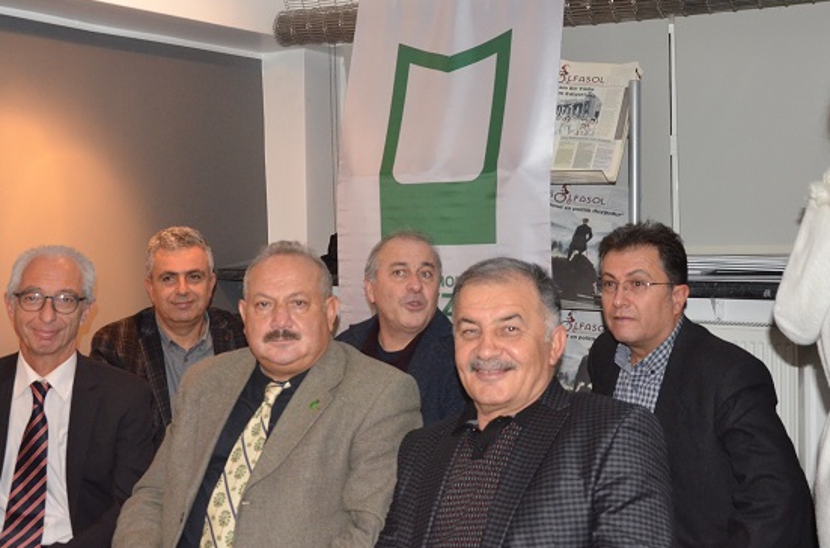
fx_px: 1095
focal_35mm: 48
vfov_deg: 28.0
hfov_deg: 41.5
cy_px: 221
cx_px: 431
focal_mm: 25
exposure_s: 1/60
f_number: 6.3
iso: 2500
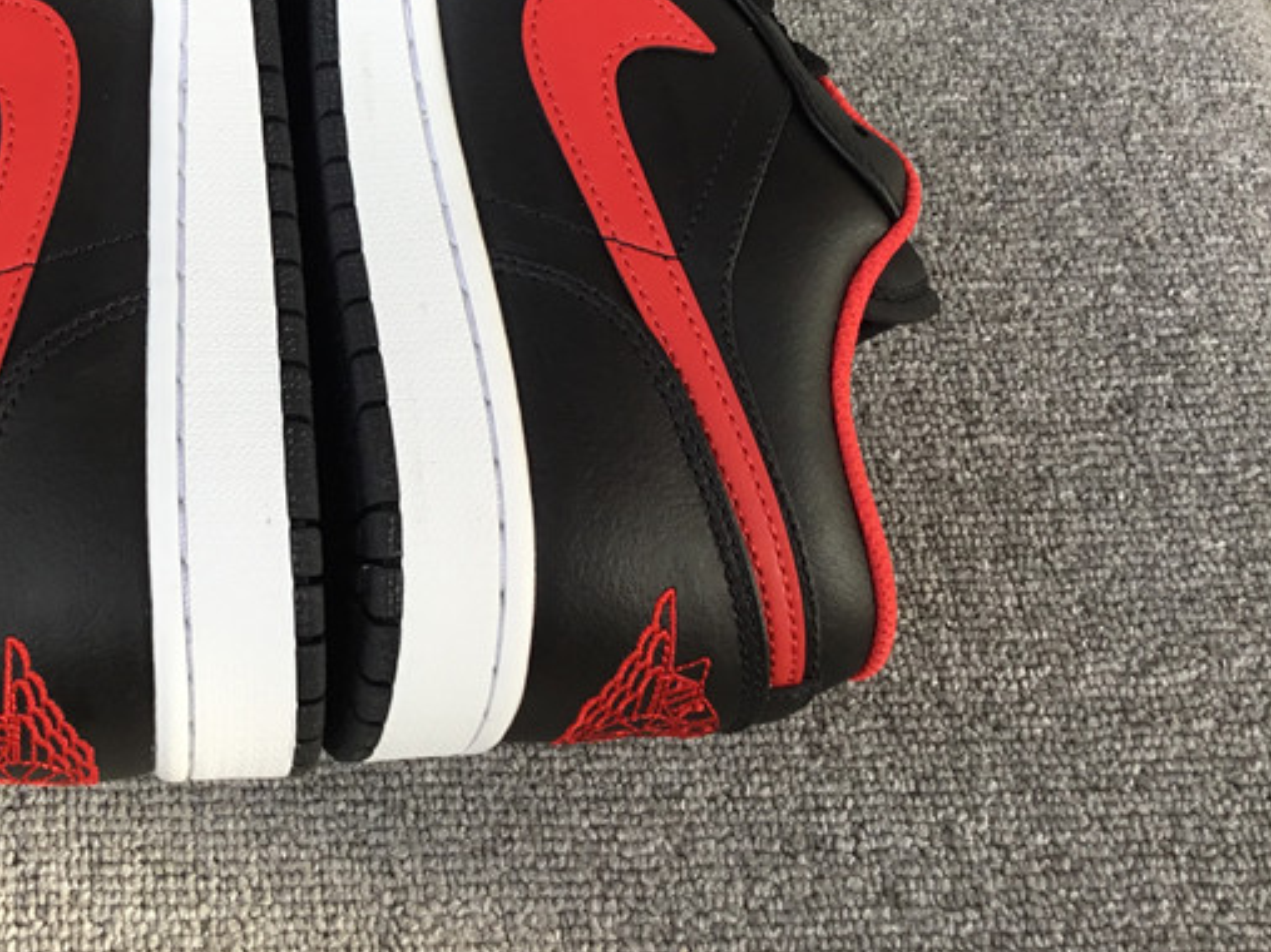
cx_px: 180
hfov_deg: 33.5
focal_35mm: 55
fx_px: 2019
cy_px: 127
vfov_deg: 25.8
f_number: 2.4
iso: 25
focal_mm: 3.3
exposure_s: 1/142
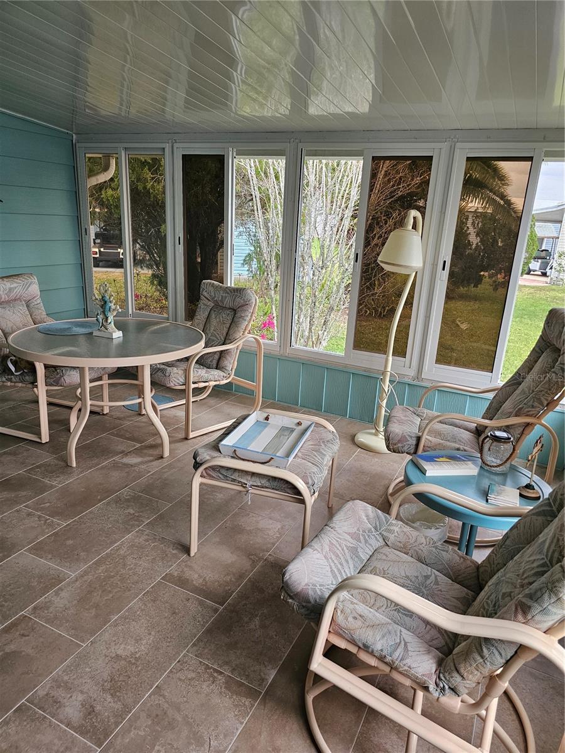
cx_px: 282
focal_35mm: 23
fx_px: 501
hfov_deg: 58.9
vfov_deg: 73.9
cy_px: 376
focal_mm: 6.3
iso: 125
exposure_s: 1/207
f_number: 1.7
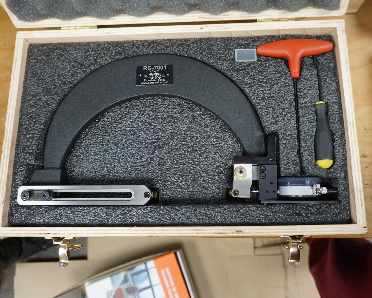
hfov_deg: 62.1
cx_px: 206
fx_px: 308
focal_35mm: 28
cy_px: 152
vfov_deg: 51.5
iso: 2000
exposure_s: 1/160
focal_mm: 16
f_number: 3.5
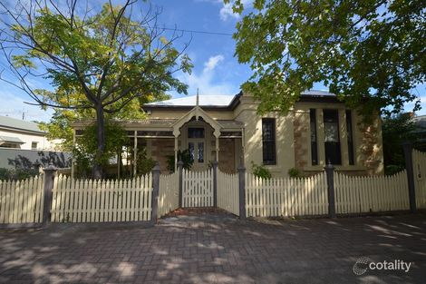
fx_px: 177
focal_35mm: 15
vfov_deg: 77.3
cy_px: 142
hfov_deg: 100.4
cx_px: 213
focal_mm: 10
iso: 100
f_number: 7.1
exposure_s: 1/200
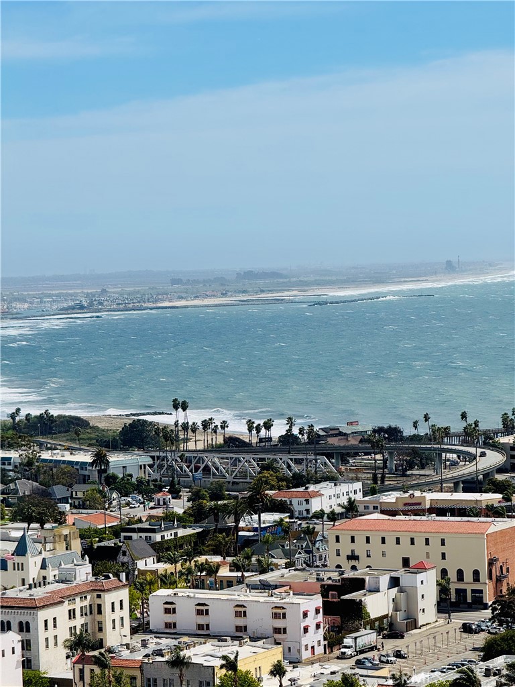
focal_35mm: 120
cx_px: 258
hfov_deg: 12.3
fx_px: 2380
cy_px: 344
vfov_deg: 16.4
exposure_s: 1/2710
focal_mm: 15.66
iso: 50
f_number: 2.8
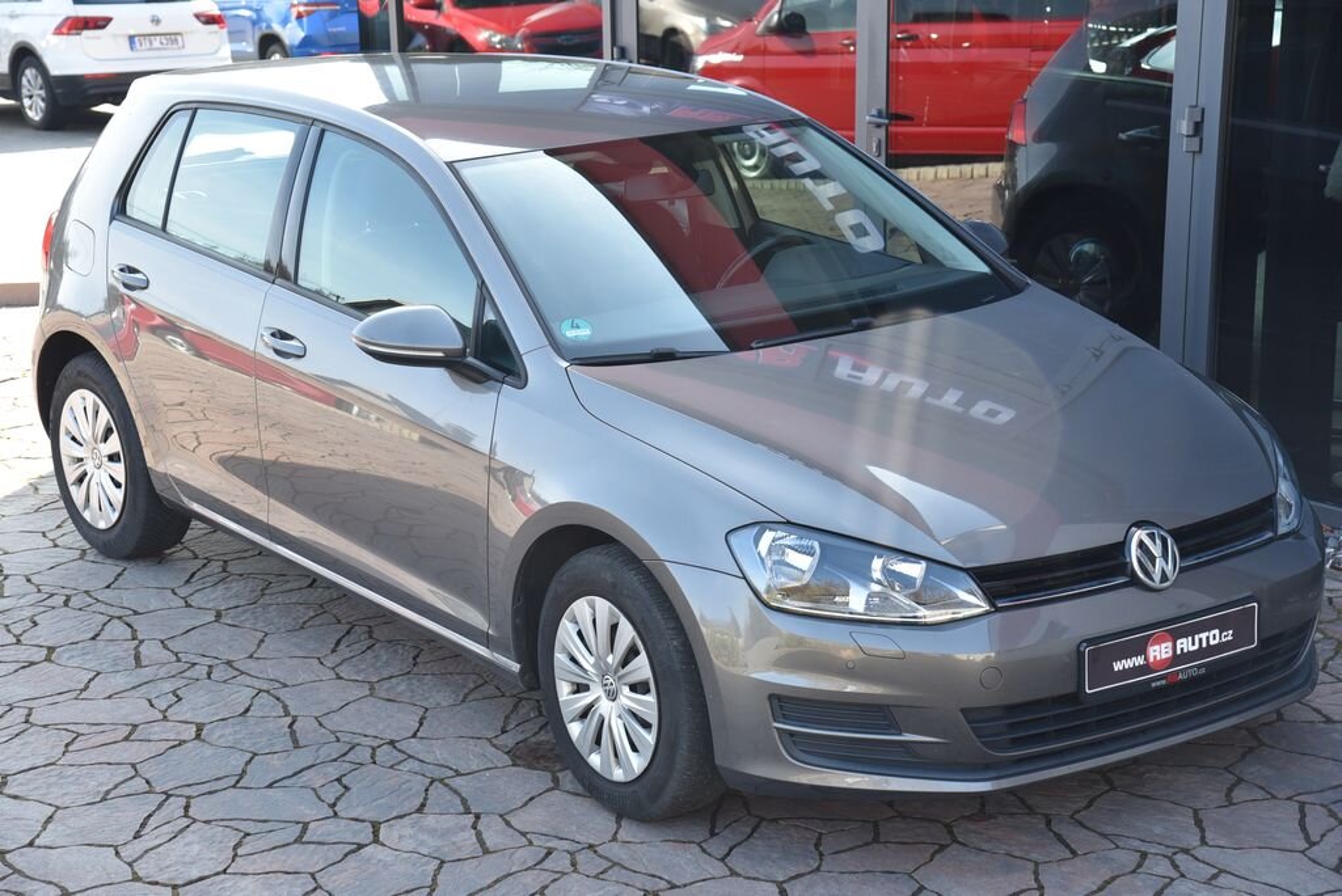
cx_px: 671
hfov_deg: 28.8
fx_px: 2611
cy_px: 448
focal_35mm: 70
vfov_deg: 19.5
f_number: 7.1
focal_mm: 70
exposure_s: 1/200
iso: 500
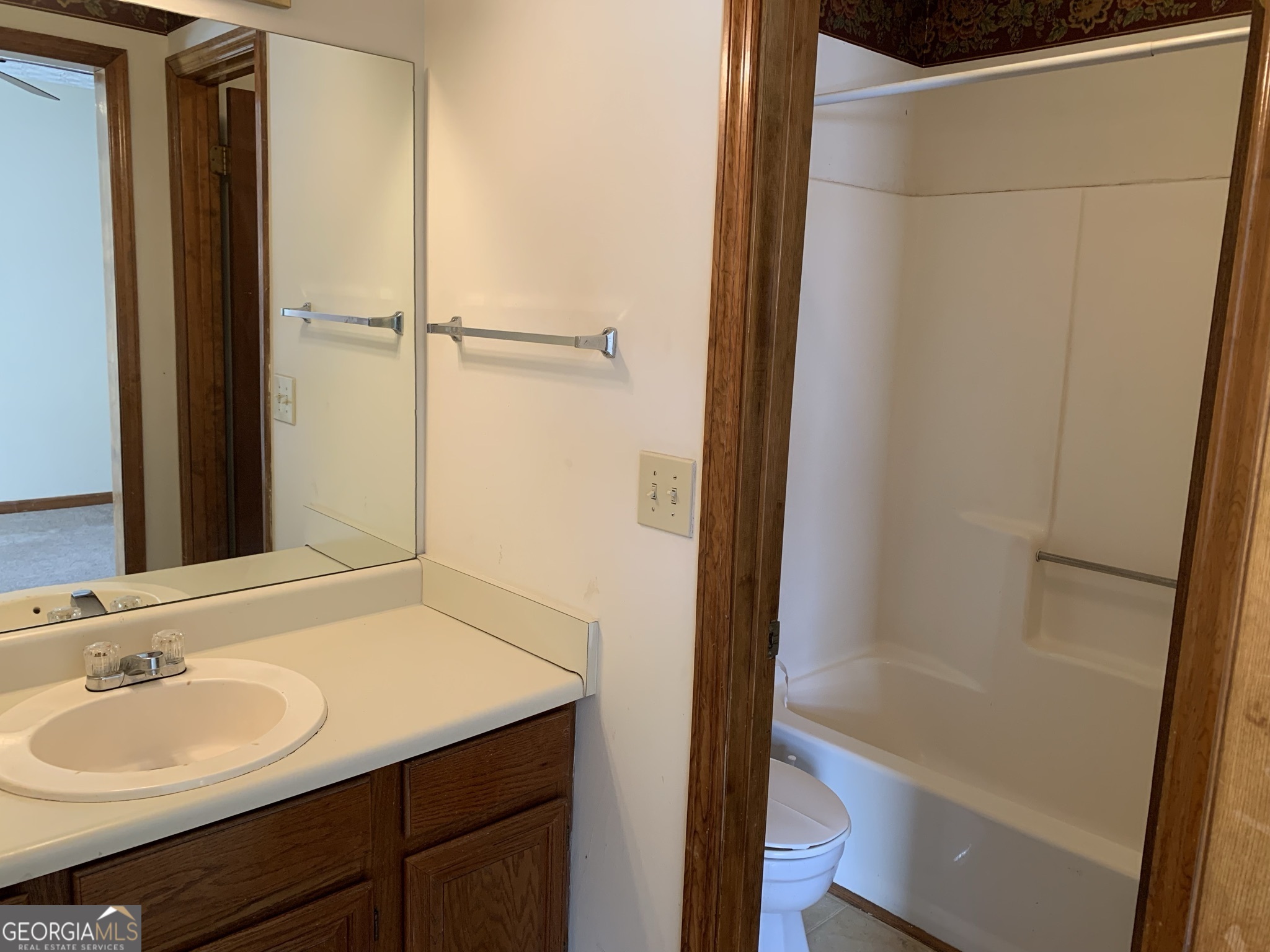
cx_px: 635
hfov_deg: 67.3
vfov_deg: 53.1
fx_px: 954
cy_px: 476
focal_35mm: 26
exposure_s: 1/60
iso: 160
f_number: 1.8
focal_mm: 4.25
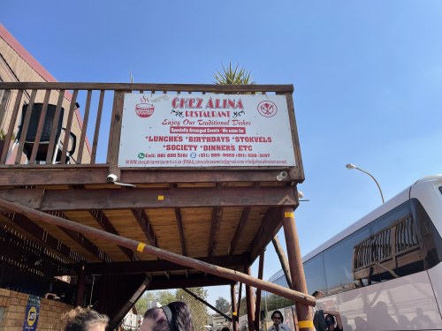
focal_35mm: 26
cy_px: 166
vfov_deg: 53.1
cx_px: 221
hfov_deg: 67.3
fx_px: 332
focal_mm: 4.2
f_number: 1.6
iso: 32
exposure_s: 1/2618
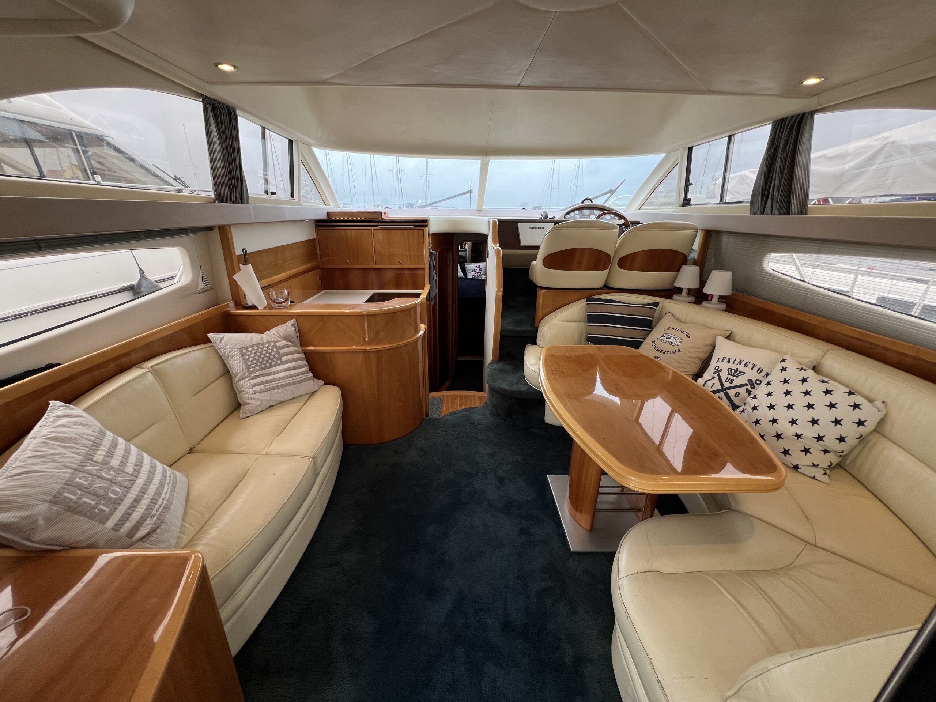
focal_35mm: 13
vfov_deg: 89.9
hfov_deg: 106.2
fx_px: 352
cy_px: 351
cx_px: 468
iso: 50
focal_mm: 1.57
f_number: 1.8
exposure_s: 1/99
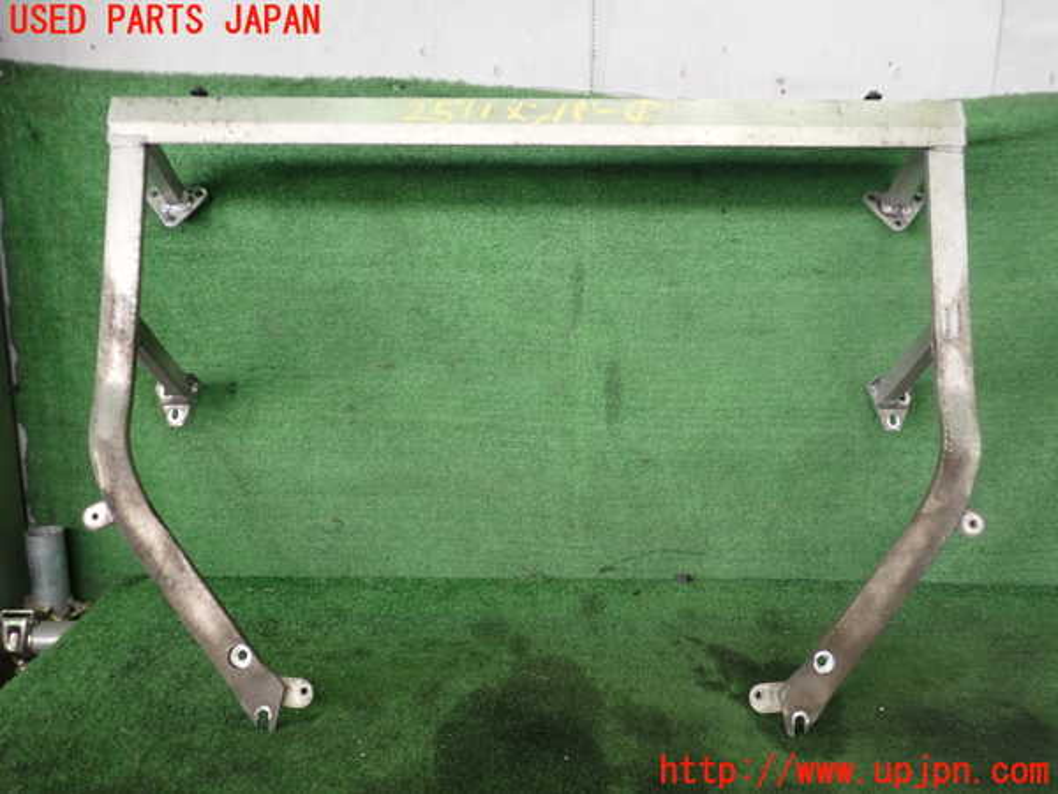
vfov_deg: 46.8
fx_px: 917
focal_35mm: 30
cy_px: 397
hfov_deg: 60.0
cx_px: 529
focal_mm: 5.4
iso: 200
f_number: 2.3
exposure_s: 1/60
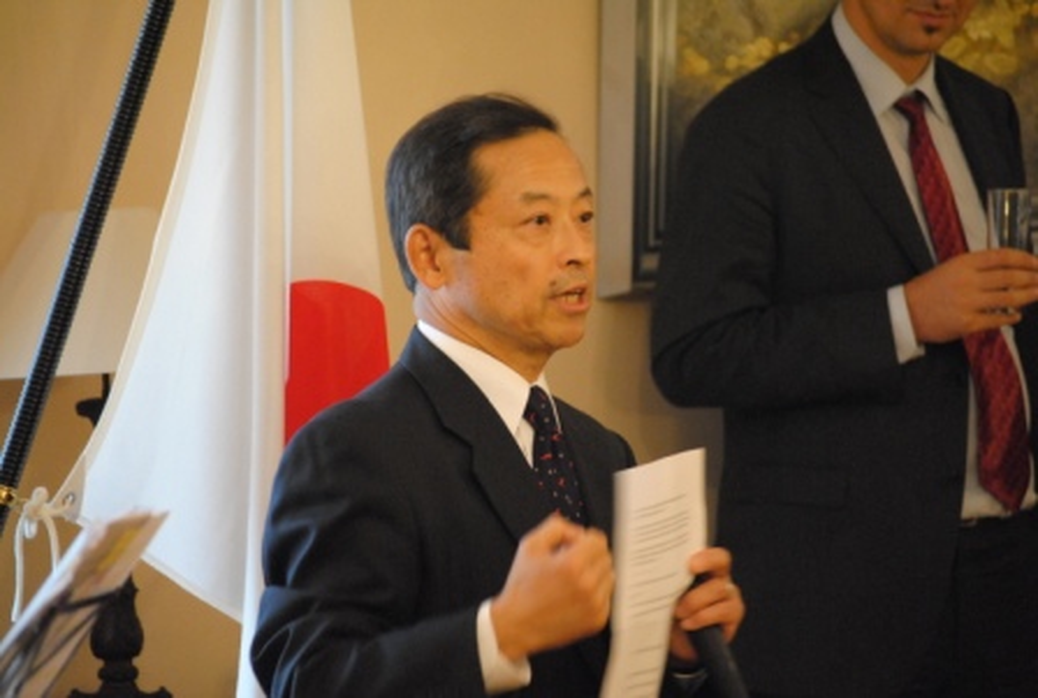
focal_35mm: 165
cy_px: 349
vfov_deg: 8.4
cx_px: 519
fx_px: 4769
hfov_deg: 12.4
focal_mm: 110
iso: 1600
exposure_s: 1/20
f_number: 4.5
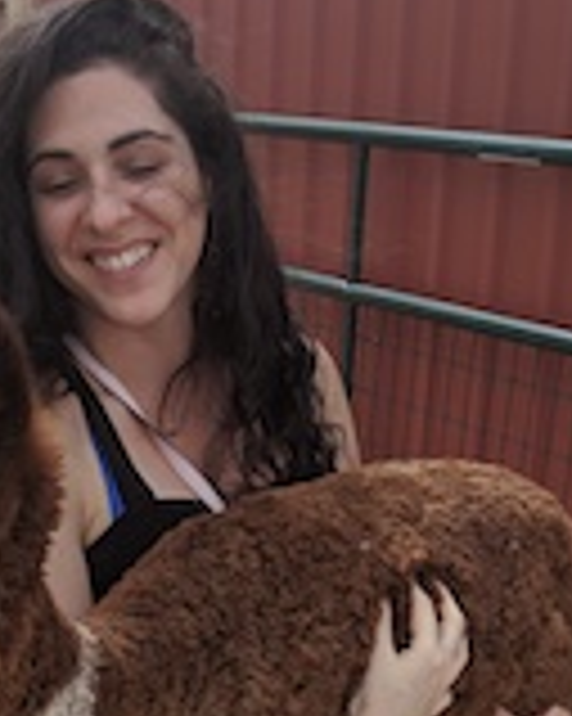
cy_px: 527
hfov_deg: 21.9
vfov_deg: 27.2
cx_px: 135
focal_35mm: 69
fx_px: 1462
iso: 52
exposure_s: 1/2114
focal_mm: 4.67
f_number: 2
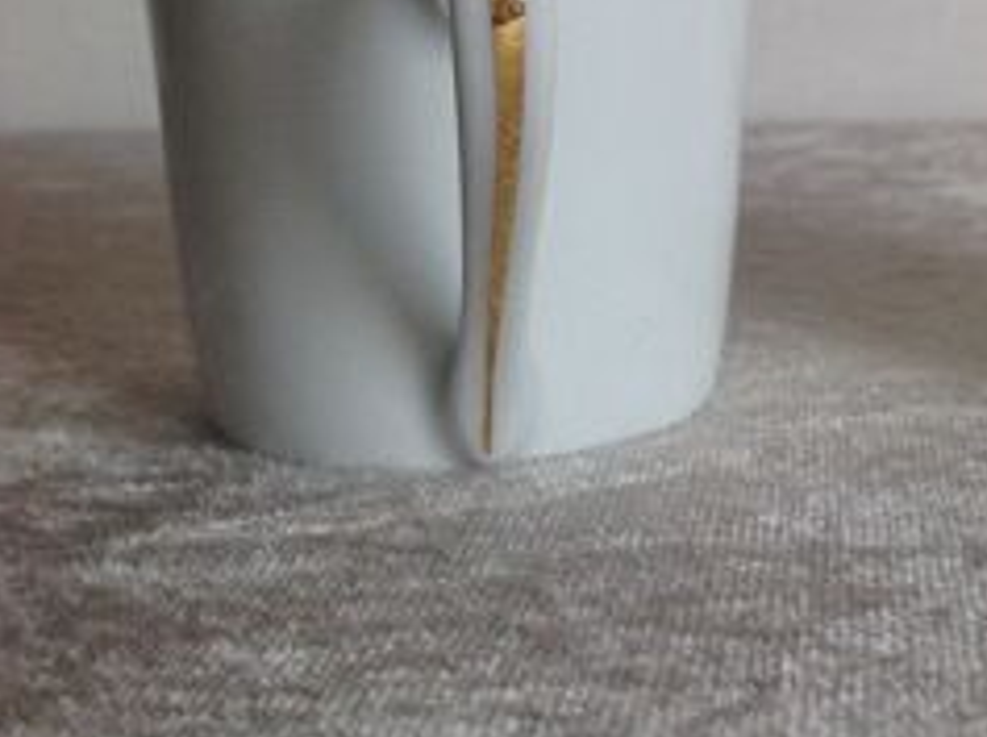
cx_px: 958
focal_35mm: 71
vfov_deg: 20.4
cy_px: 131
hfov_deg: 26.2
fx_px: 2021
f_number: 2.4
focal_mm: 4.28
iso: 80
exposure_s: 1/120
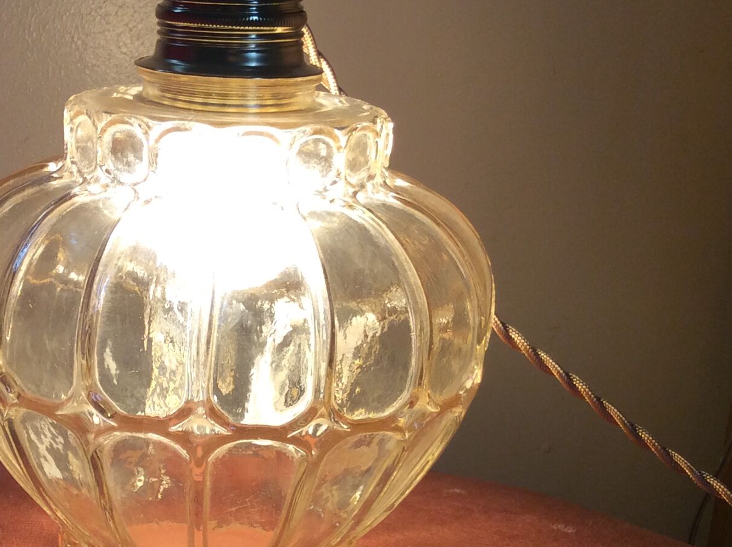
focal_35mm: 69
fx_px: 1457
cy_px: 333
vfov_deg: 21.2
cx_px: 202
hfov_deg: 27.9
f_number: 2.4
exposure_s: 1/100
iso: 40
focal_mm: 3.3
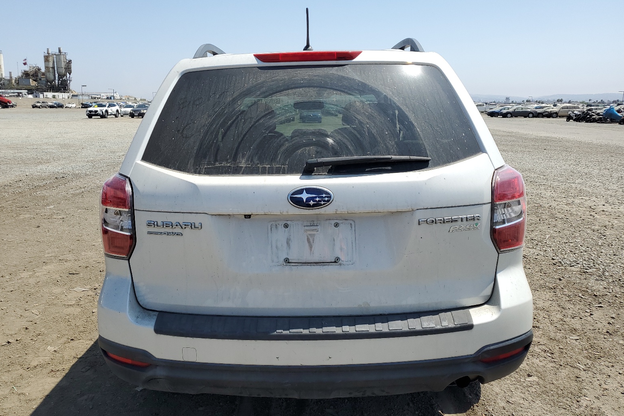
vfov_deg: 46.4
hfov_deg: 65.5
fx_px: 485
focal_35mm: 28
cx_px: 306
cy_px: 209
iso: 50
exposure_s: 1/3333
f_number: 1.5
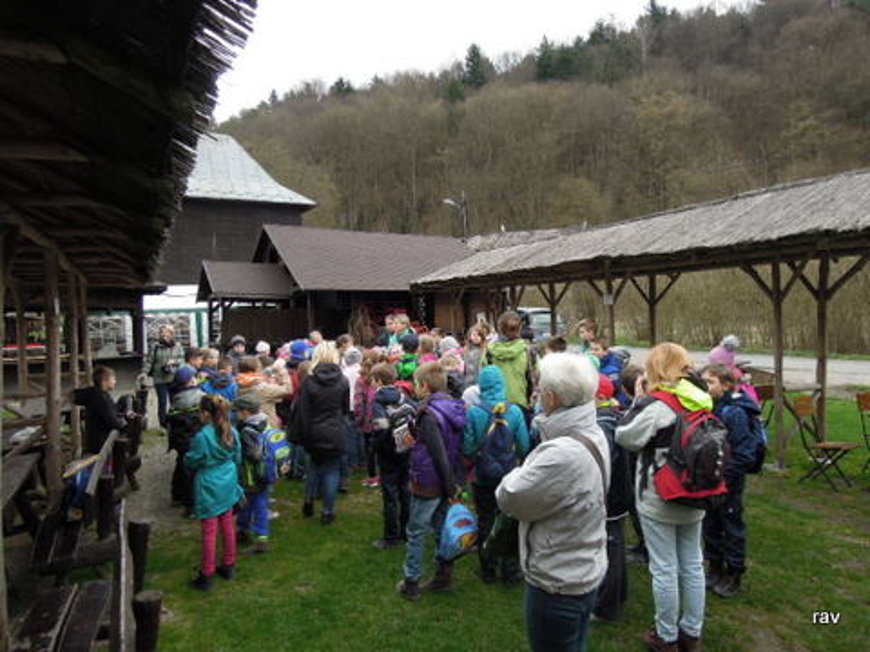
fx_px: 603
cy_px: 326
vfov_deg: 56.8
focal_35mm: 24
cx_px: 435
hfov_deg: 71.6
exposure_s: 1/400
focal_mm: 4.3
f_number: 2.8
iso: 160
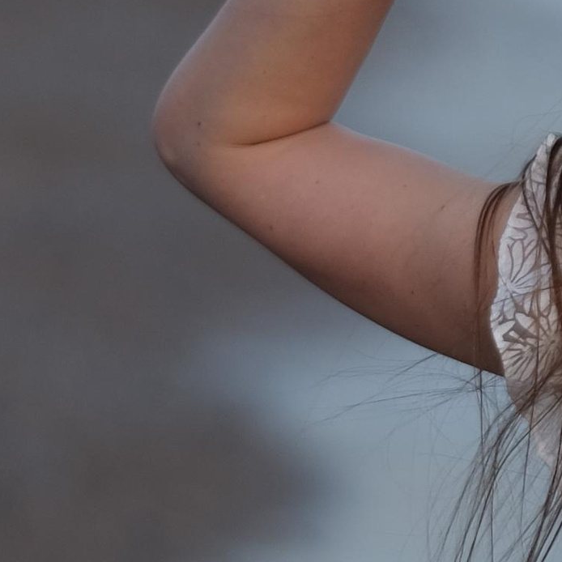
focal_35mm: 635
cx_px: 1033
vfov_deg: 2.8
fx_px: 11664
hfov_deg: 2.7
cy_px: 925
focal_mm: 90
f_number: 2
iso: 160
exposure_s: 1/1600
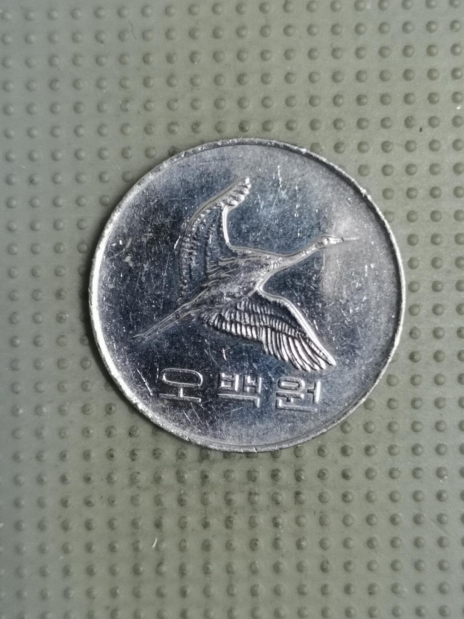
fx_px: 929
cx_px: 232
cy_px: 310
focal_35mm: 52
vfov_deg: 36.8
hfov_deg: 28.0
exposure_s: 1/25.7
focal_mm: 4.75
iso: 500
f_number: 1.8
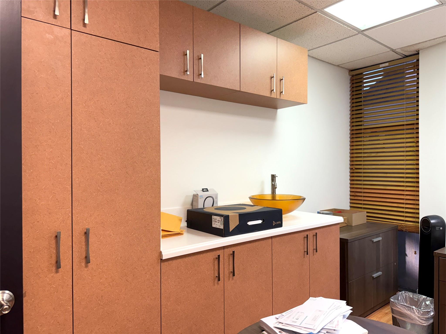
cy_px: 167
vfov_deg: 56.8
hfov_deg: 71.6
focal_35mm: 24
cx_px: 223
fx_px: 309
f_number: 1.78
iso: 200
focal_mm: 6.76
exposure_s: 1/120
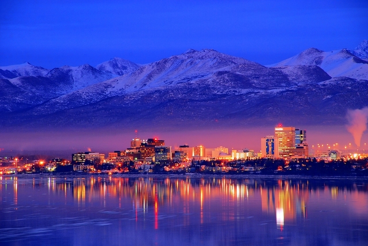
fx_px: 2532
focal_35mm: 248
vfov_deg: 5.6
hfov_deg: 8.3
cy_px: 123
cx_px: 184
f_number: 11
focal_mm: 165
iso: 100
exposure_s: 25
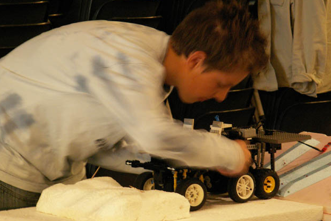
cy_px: 108
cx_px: 158
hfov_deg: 11.4
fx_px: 1665
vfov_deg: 7.6
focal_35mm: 181
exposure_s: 1/4
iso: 160
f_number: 4
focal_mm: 25.31
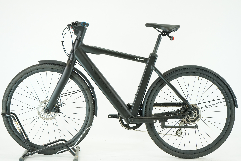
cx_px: 120
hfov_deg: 29.7
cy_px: 80
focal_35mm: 68
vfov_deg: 20.0
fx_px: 455
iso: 2500
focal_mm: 68
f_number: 5.6
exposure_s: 1/200
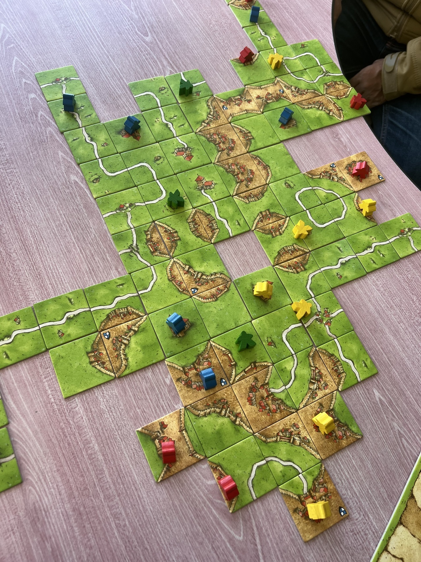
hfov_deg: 53.1
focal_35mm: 26
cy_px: 281
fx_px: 422
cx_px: 210
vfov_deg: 67.3
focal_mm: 5.7
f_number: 1.5
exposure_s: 1/141
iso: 32
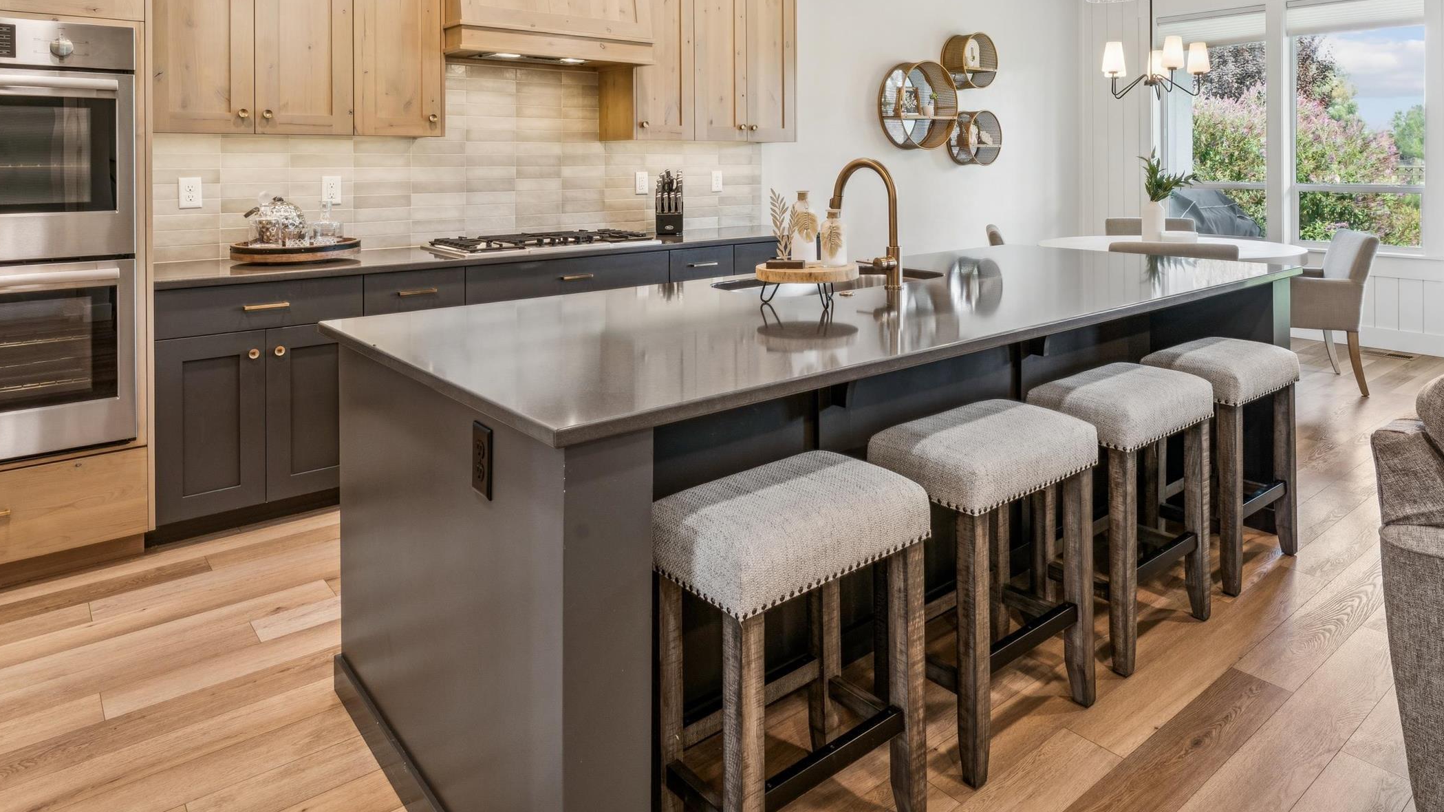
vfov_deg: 45.6
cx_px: 797
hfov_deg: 76.6
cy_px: 162
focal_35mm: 24
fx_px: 910
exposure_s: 1/6
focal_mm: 15.5
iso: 400
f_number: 13
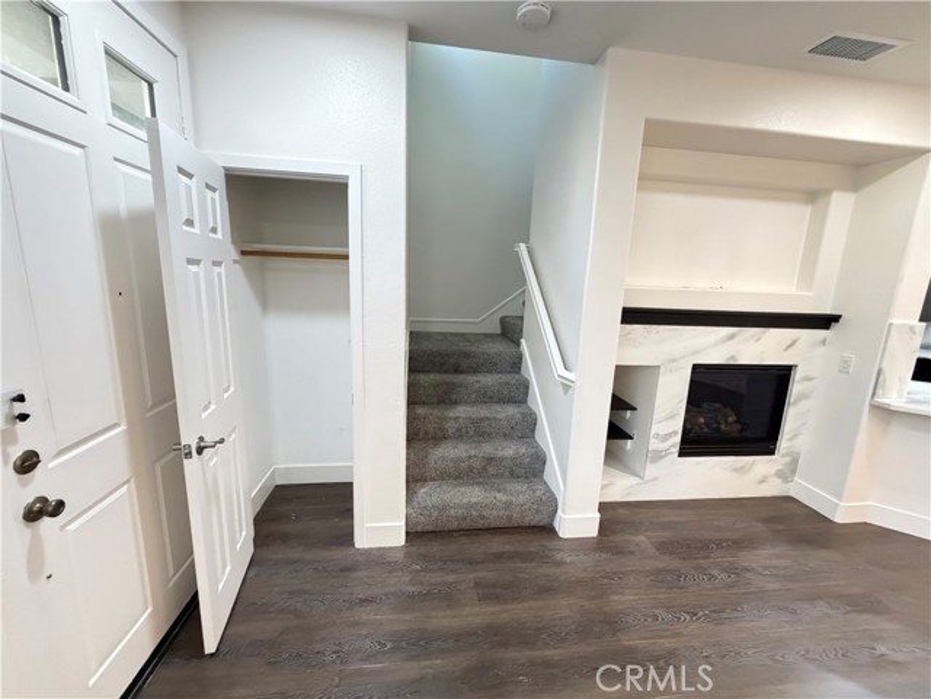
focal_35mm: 14
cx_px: 466
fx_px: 377
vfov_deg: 85.7
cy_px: 350
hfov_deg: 102.1
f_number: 2.2
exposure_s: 1/60
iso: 800
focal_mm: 2.22
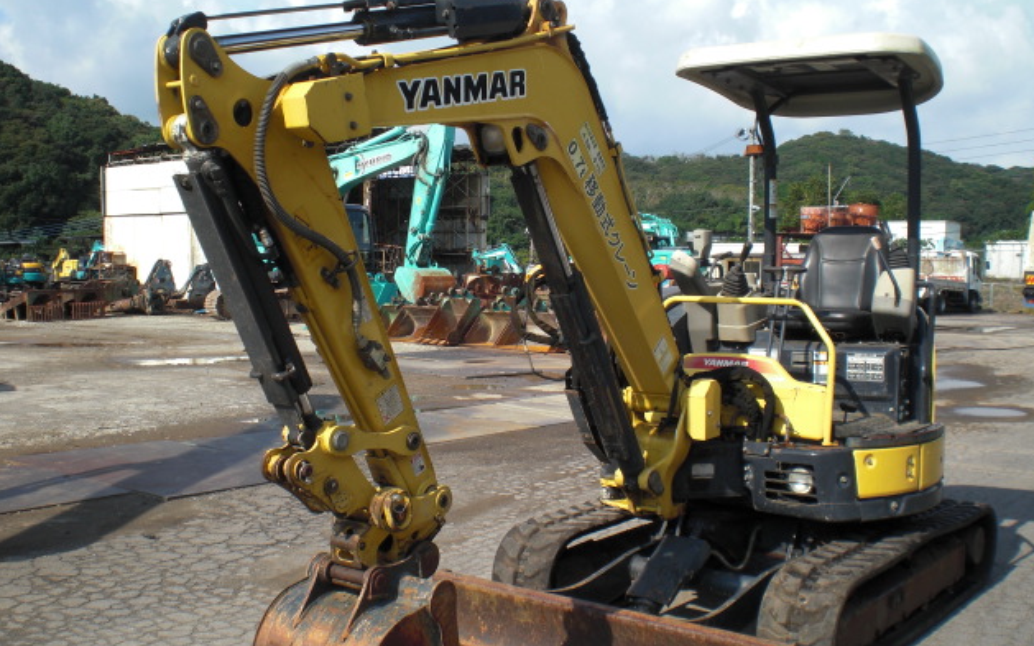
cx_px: 519
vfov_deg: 31.2
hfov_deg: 48.2
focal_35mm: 41
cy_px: 371
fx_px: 1155
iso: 64
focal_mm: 6.3
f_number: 5.6
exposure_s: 1/250
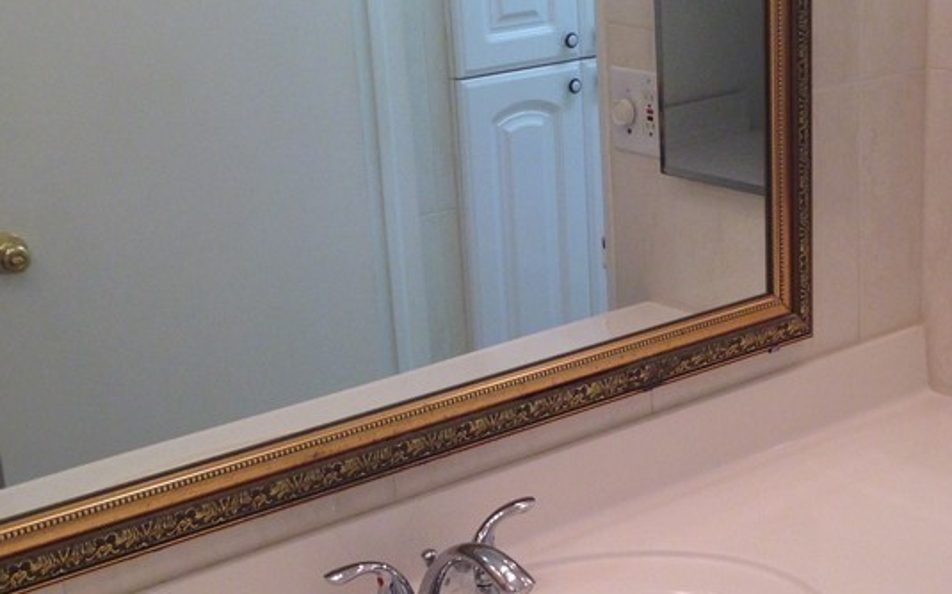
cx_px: 641
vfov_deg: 19.4
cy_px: 368
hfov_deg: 30.4
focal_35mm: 67
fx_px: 1738
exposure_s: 1/120
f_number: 2.4
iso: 80
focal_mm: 4.12
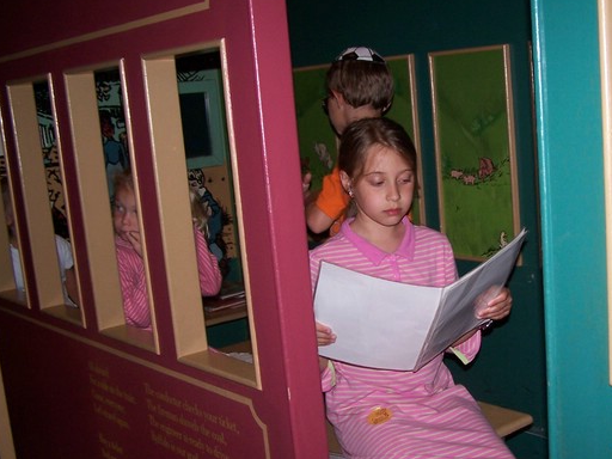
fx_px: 919
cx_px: 412
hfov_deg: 36.4
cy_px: 279
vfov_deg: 28.0
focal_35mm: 52
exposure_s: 1/60
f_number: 2.8
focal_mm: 6.3
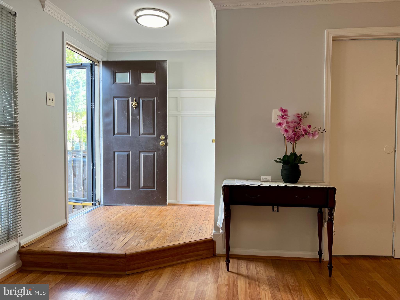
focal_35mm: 26
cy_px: 150
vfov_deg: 53.1
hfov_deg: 67.3
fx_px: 300
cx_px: 200
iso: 40
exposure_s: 1/120
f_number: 1.5
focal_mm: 5.7
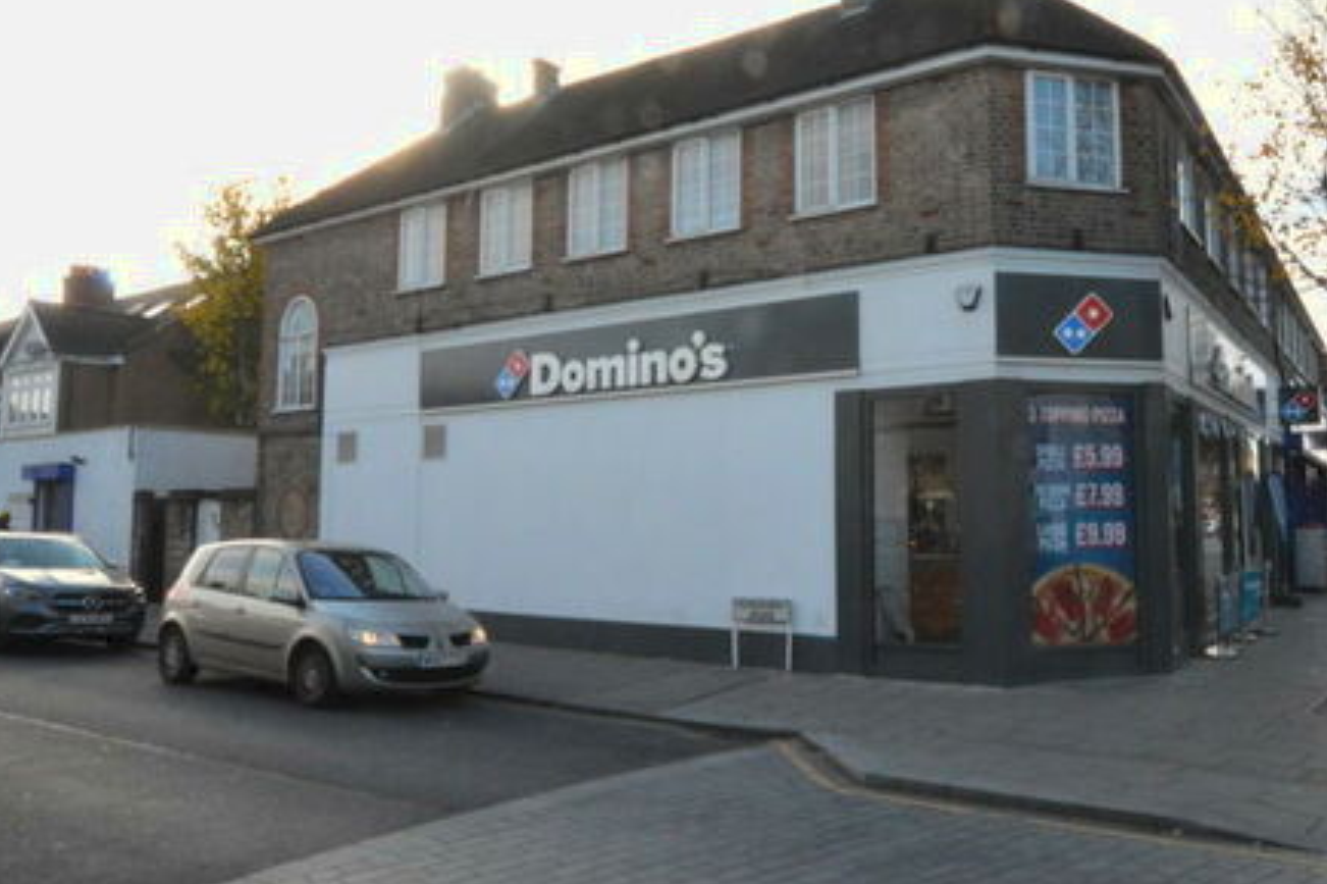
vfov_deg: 44.9
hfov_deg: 62.7
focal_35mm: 29
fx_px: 1069
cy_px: 404
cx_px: 835
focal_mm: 12
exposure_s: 1/200
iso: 3200
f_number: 22
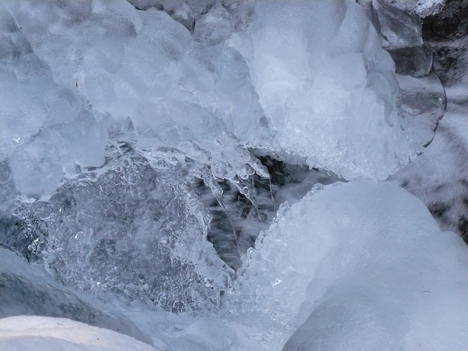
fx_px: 1582
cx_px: 234
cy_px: 176
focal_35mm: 117
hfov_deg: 16.8
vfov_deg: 12.7
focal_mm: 19.5
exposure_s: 1/100
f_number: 3.2
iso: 400
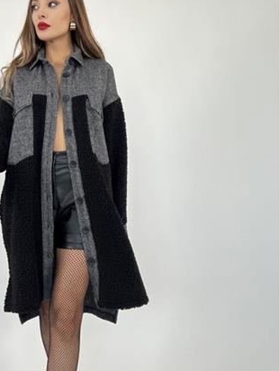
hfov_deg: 33.4
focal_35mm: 42
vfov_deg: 44.7
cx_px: 57
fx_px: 450
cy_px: 202
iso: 50
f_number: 1.5
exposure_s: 1/144
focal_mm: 5.7
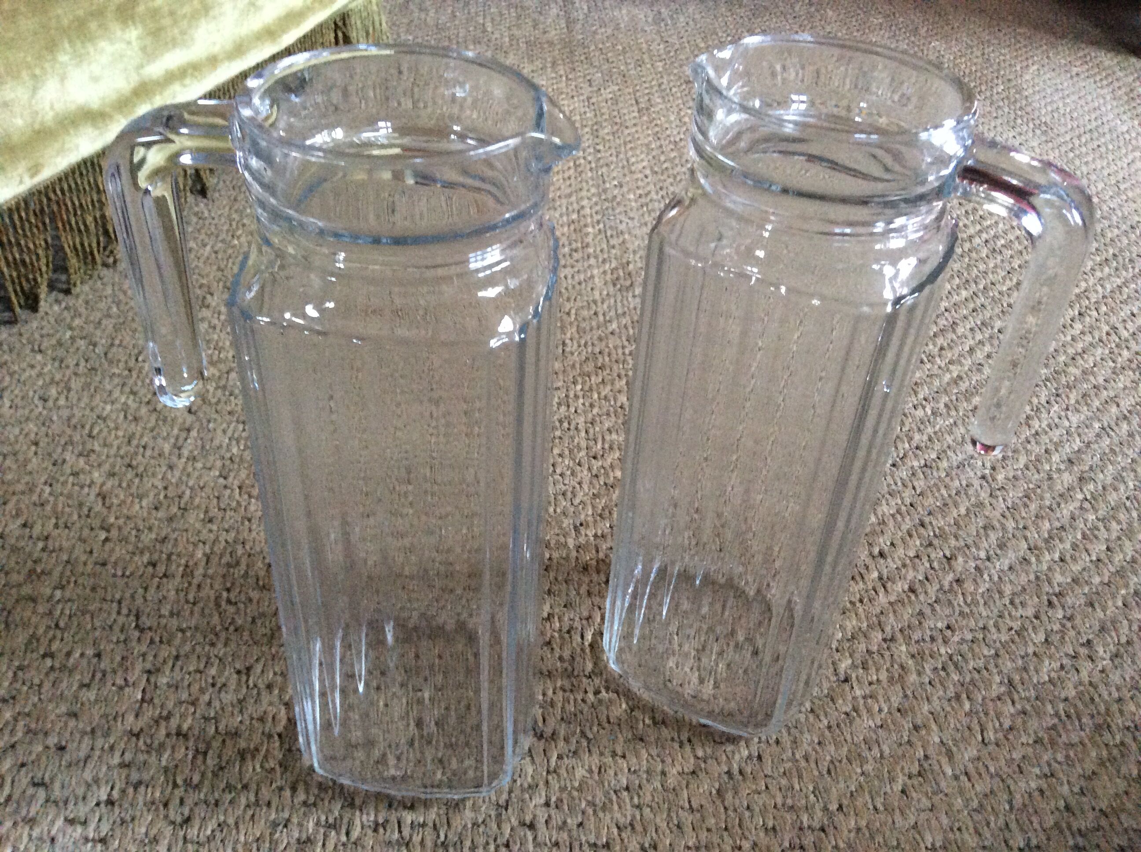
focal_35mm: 32
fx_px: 1053
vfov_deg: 44.1
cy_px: 426
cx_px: 570
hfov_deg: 56.9
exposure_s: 1/17
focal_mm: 3.3
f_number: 2.4
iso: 320
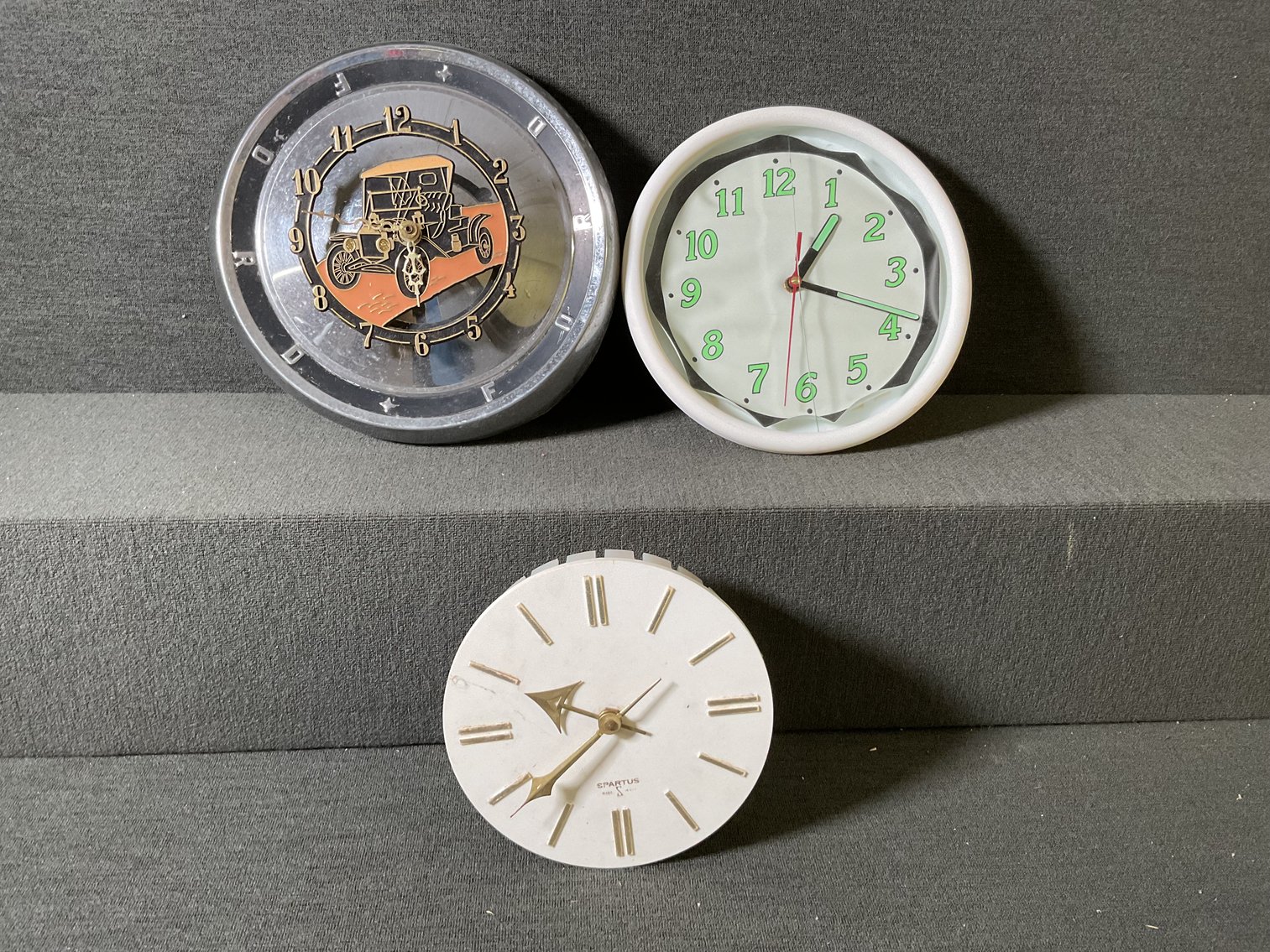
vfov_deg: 48.2
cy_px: 476
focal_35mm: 29
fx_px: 1064
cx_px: 635
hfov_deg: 61.7
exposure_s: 1/60
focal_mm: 3
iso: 125
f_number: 1.8
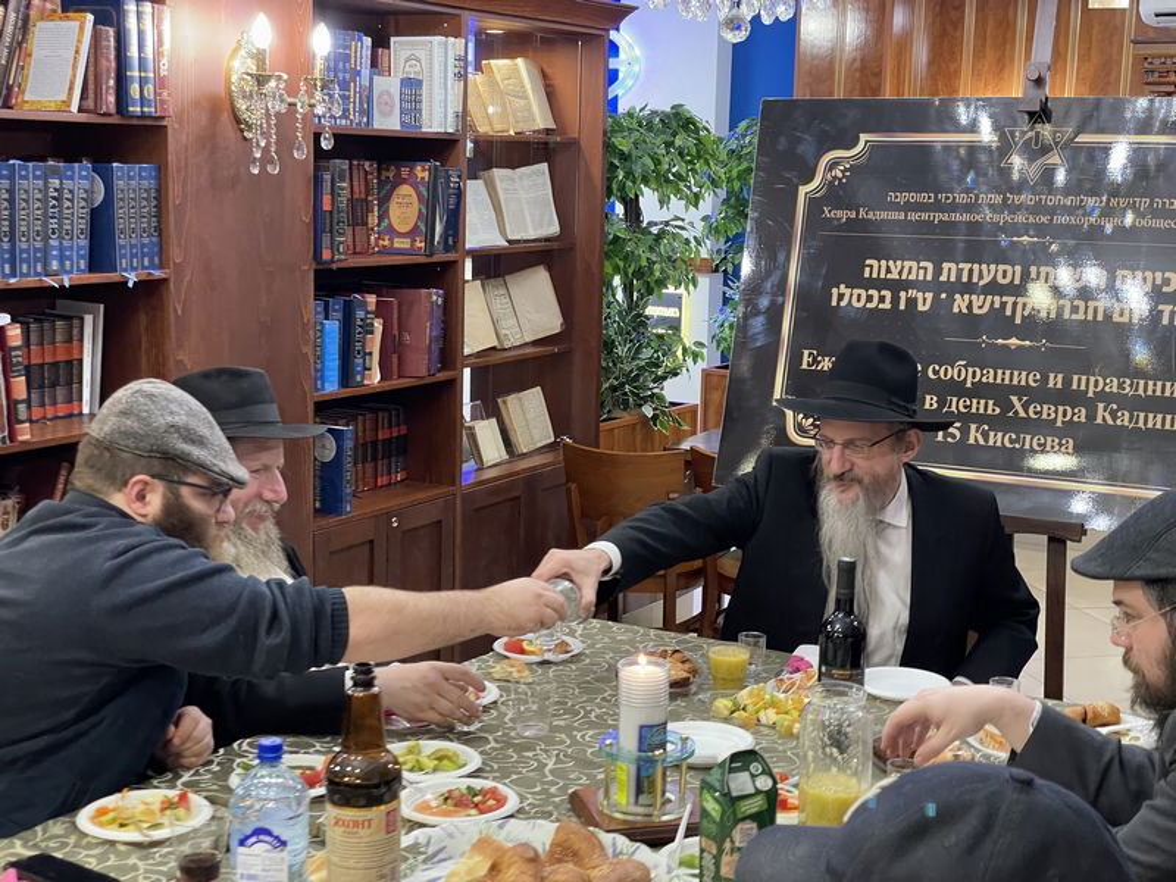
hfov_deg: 36.8
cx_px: 588
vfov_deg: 28.0
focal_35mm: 52
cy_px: 441
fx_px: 1767
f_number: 2
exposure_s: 1/33
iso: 320
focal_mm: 6
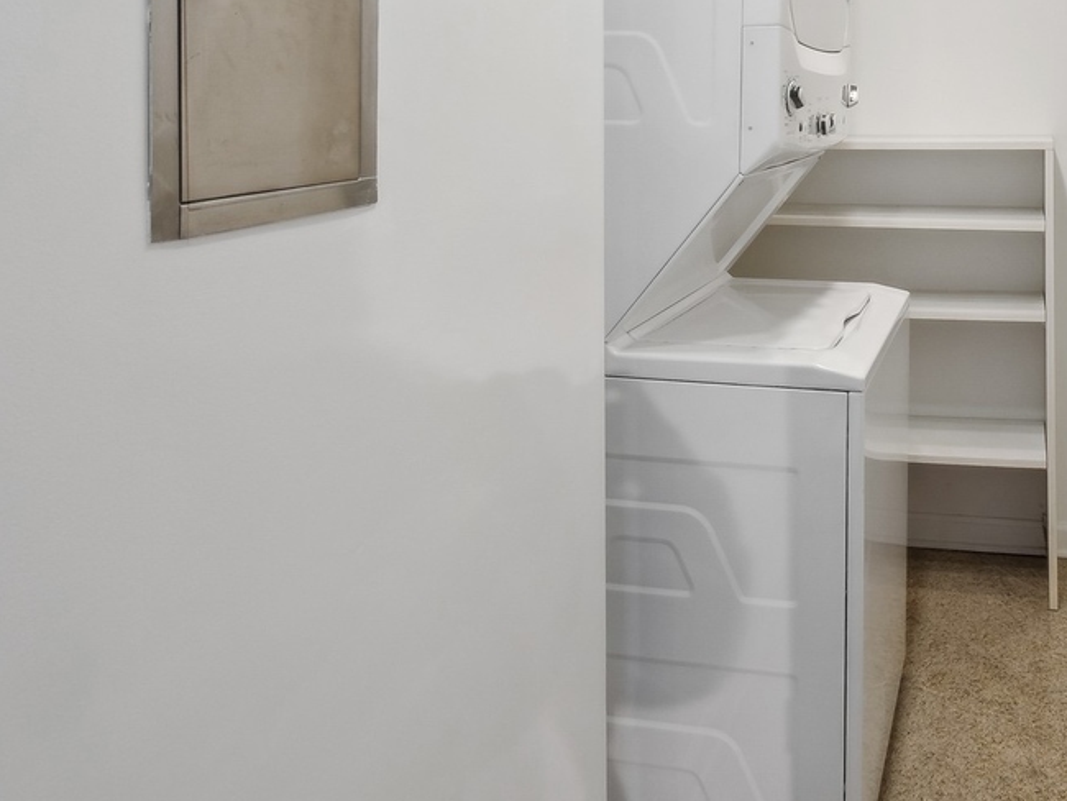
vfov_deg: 42.6
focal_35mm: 31
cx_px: 811
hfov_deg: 55.3
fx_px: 956
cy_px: 120
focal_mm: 7
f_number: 8
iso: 200
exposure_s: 1/15
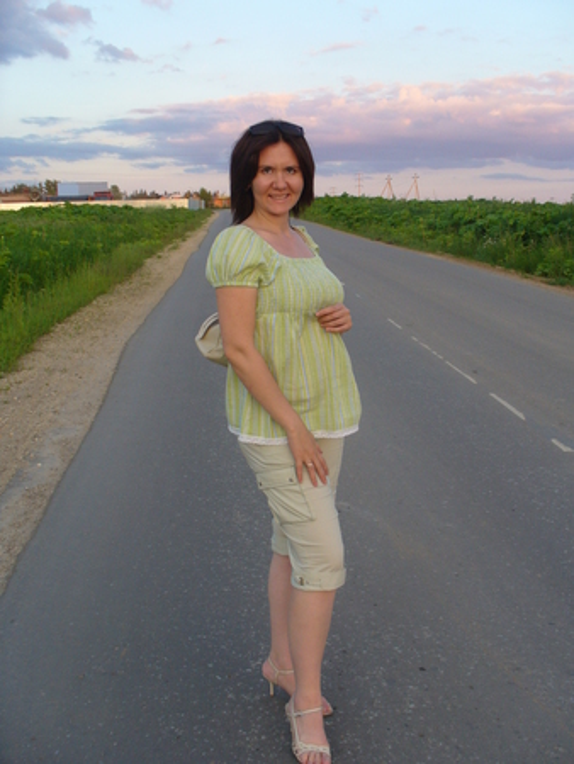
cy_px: 382
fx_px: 928
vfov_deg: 44.8
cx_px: 287
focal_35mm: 42
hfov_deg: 34.4
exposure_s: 1/80
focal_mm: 7
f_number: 2.9
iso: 80
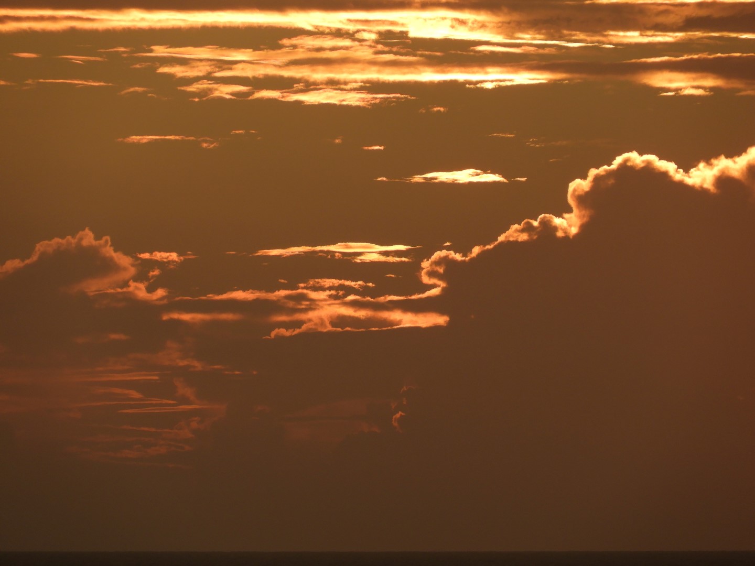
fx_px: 13086
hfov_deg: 3.3
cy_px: 283
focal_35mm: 600
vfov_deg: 2.5
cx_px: 378
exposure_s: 1/320
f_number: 5.6
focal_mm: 107.5
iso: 100
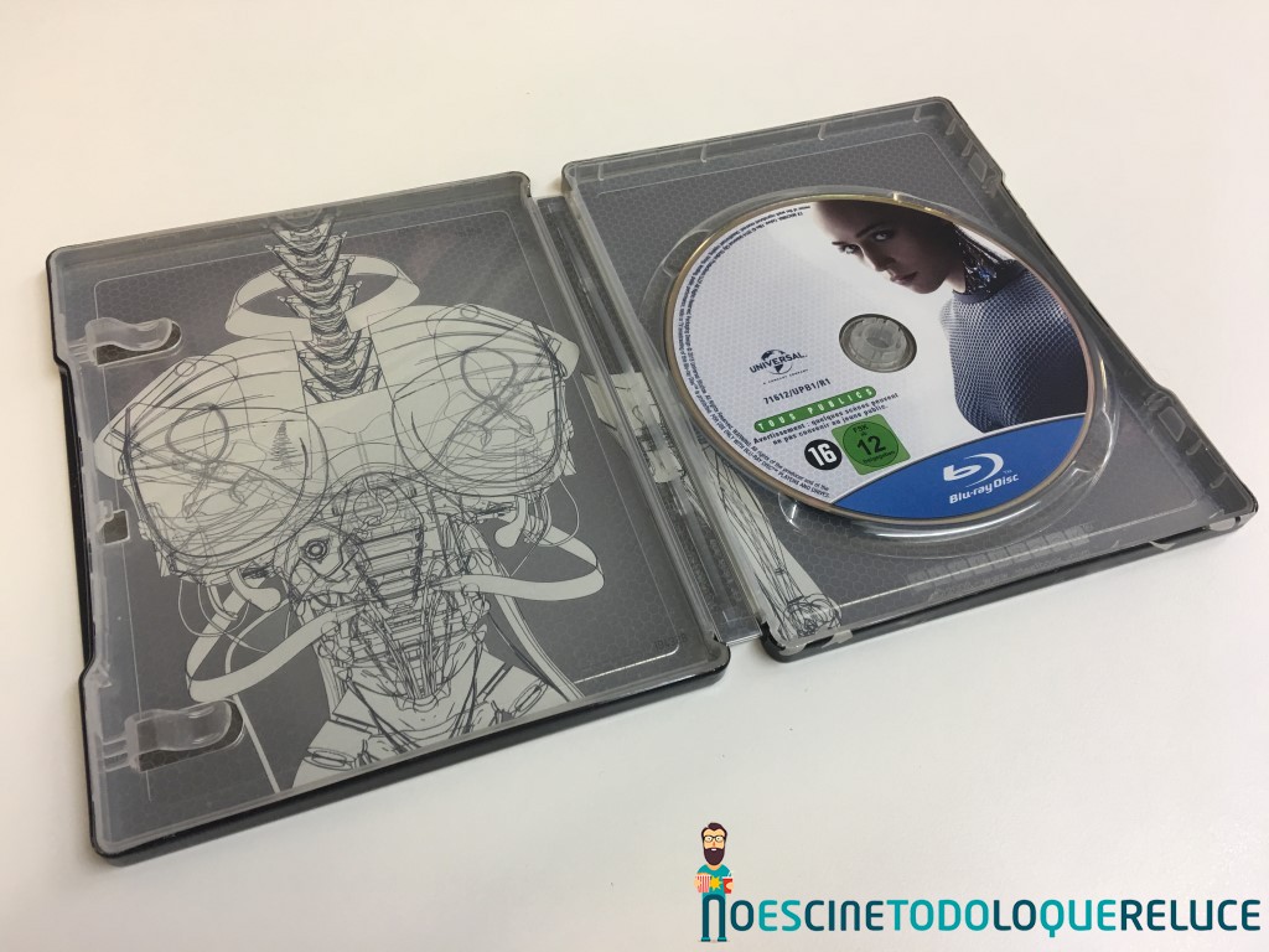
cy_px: 476
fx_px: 1063
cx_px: 634
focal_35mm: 29
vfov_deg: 48.2
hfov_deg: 61.7
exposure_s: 1/17
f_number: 2.2
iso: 40
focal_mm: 4.15
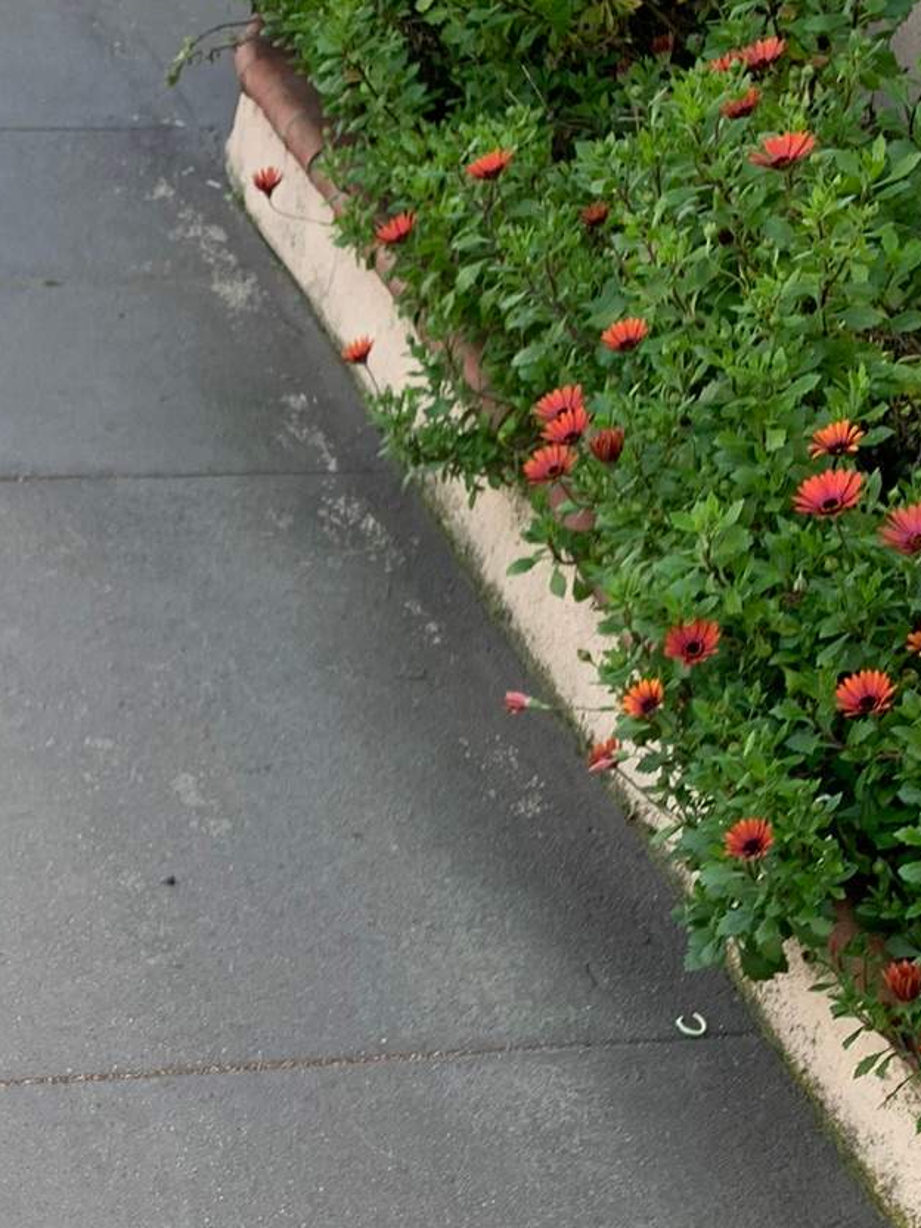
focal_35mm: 64
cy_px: 1051
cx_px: -61
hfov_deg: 21.9
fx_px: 2270
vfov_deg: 29.3
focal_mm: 4.25
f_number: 1.8
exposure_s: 1/232
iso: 25
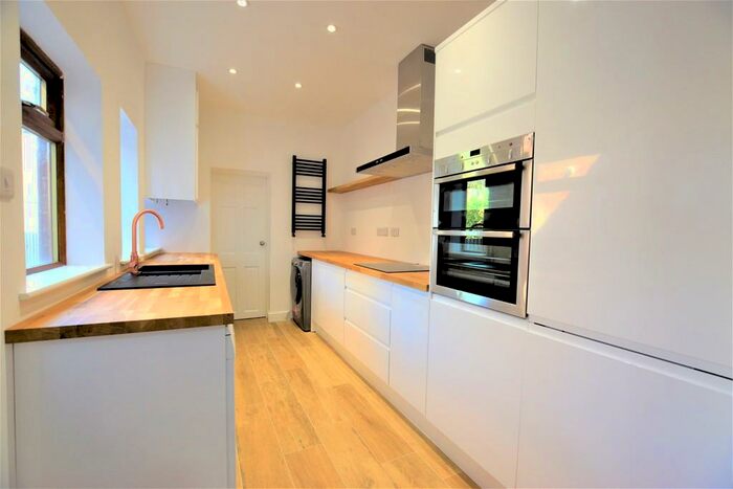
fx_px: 305
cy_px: 244
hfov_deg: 100.4
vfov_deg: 77.4
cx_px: 366
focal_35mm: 15
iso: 400
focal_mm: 10
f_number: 5
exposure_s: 1/100
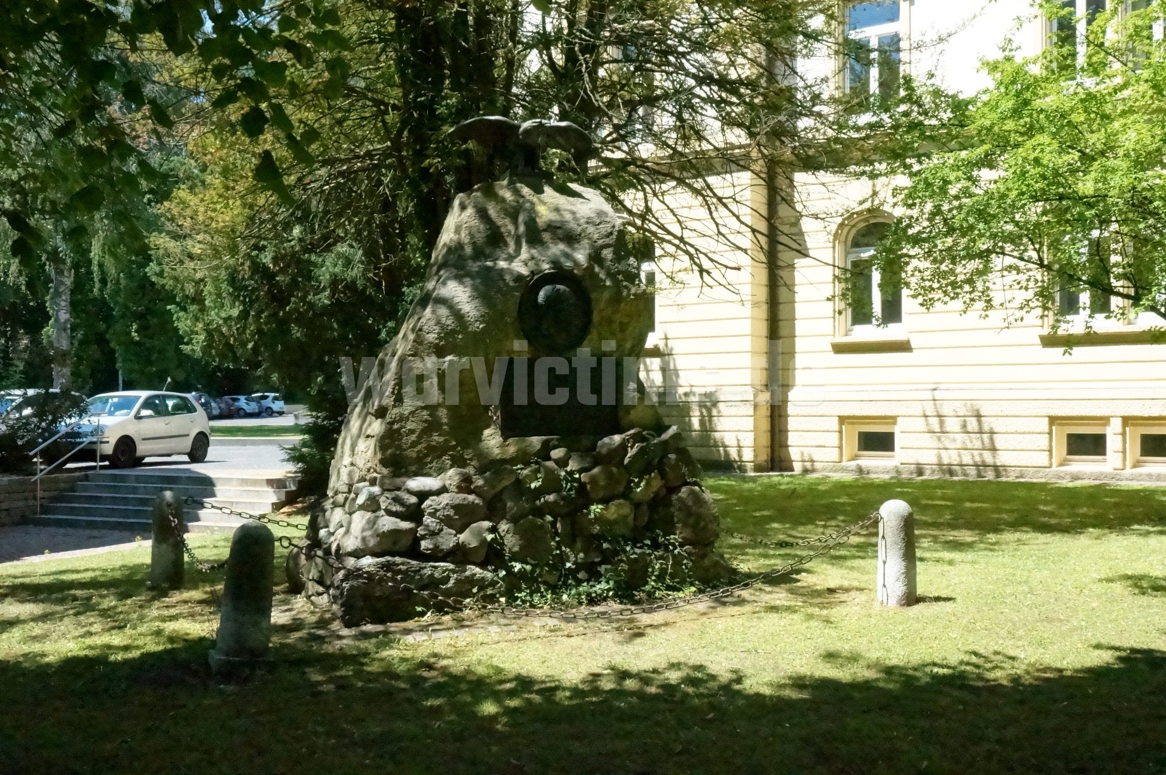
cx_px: 583
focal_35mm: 40
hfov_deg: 48.0
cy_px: 388
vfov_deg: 32.9
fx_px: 1310
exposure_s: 1/4000
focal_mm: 27
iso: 25600
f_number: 18
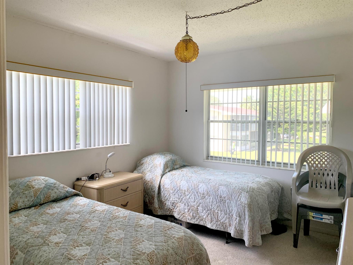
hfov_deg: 67.3
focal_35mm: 26
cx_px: 176
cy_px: 132
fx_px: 265
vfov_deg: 53.1
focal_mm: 4.25
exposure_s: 1/121
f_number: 1.8
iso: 40
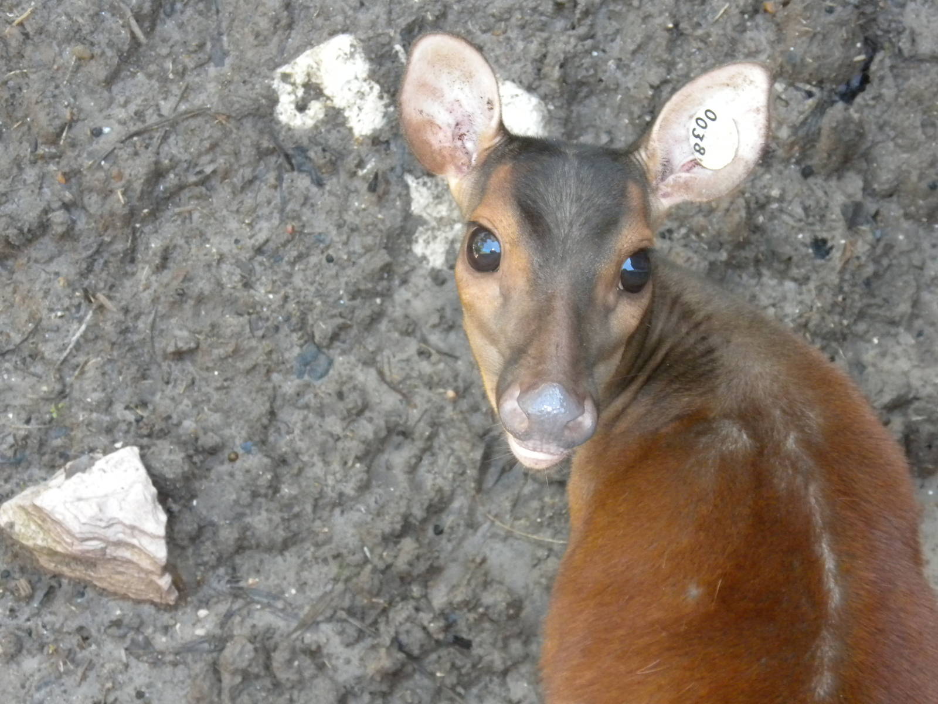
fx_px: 2710
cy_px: 352
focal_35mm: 100
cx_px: 469
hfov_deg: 19.6
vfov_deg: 14.8
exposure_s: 1/30
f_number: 5.1
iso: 400
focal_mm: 17.7
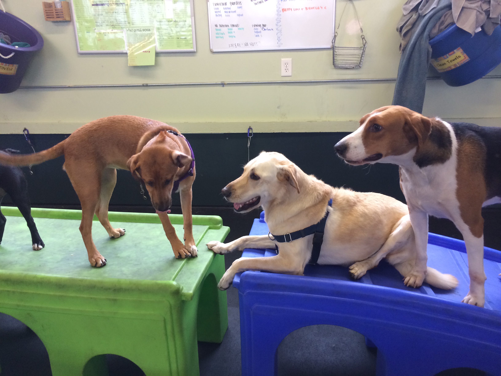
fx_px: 434
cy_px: 188
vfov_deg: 46.8
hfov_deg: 60.0
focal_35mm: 30
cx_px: 250
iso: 100
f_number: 2.2
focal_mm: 4.12
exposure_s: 1/30
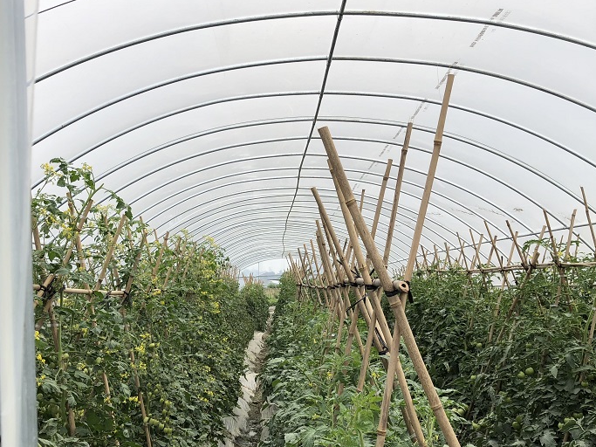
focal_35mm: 41
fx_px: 706
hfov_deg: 45.7
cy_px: 308
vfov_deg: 34.7
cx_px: 262
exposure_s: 1/1548
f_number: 1.8
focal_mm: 4
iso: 20
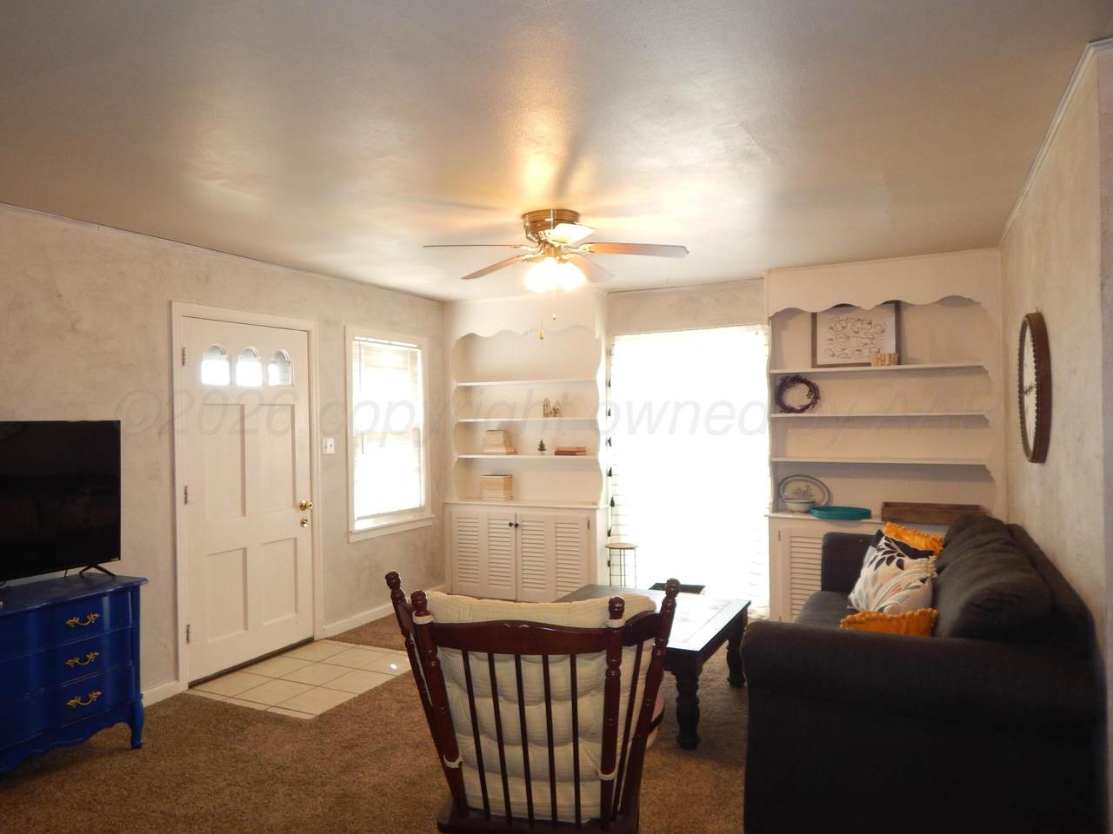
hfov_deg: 73.9
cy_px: 417
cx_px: 556
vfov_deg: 58.9
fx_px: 740
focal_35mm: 23
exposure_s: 1/30
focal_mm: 4
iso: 200
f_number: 3
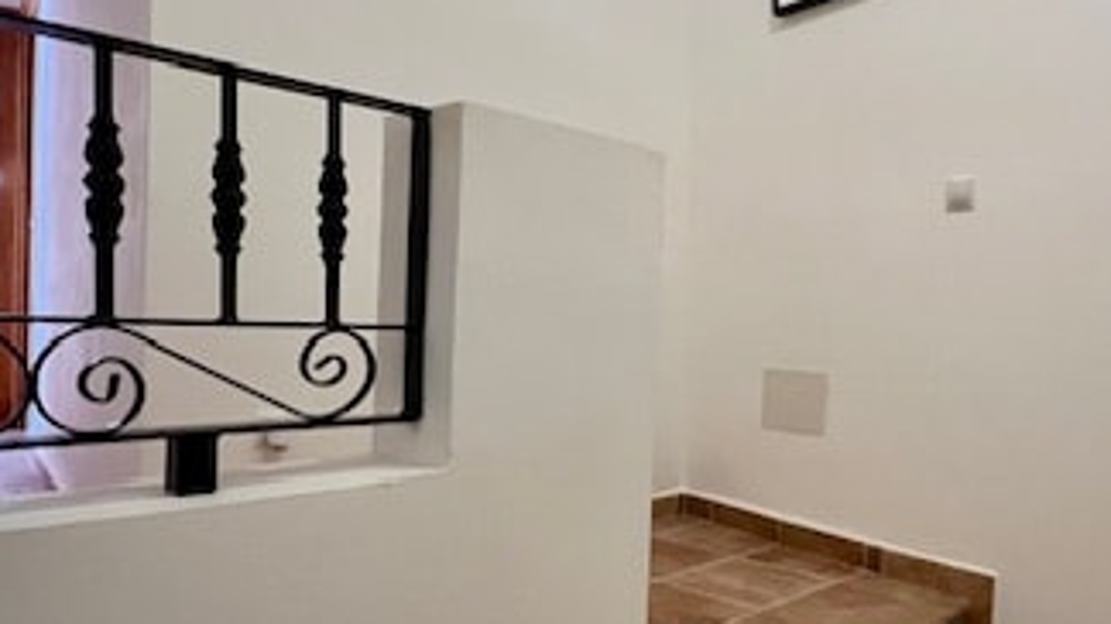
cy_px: 343
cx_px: 679
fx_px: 825
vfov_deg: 41.4
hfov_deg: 67.1
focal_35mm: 28
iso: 320
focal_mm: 1.57
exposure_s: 1/50
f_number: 1.8
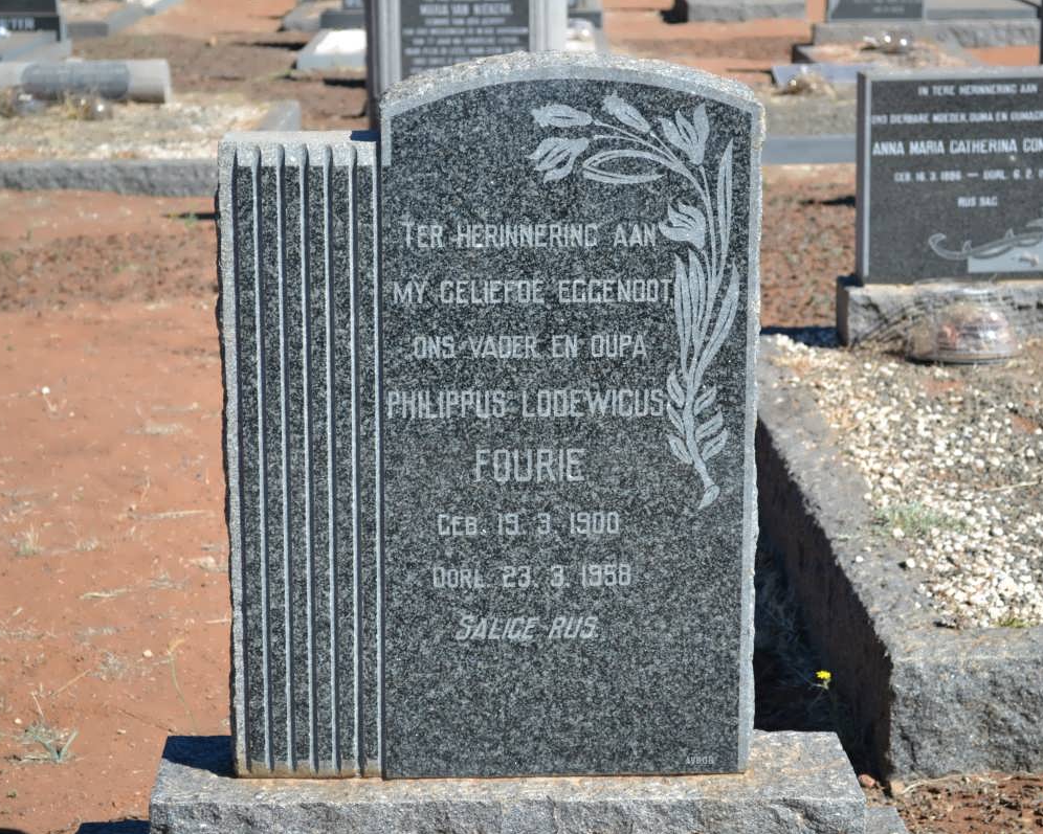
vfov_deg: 19.7
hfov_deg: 24.4
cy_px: 418
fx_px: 2408
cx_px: 528
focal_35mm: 78
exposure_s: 1/125
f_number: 5.6
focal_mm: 46
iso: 160
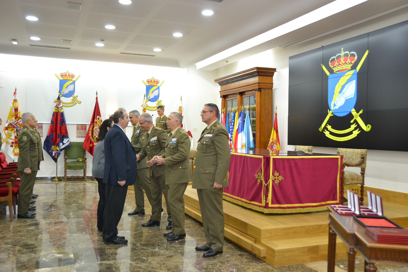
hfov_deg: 57.2
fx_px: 374
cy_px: 136
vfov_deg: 40.0
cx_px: 204
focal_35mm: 33
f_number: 3.8
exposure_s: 1/60
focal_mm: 22
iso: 1100
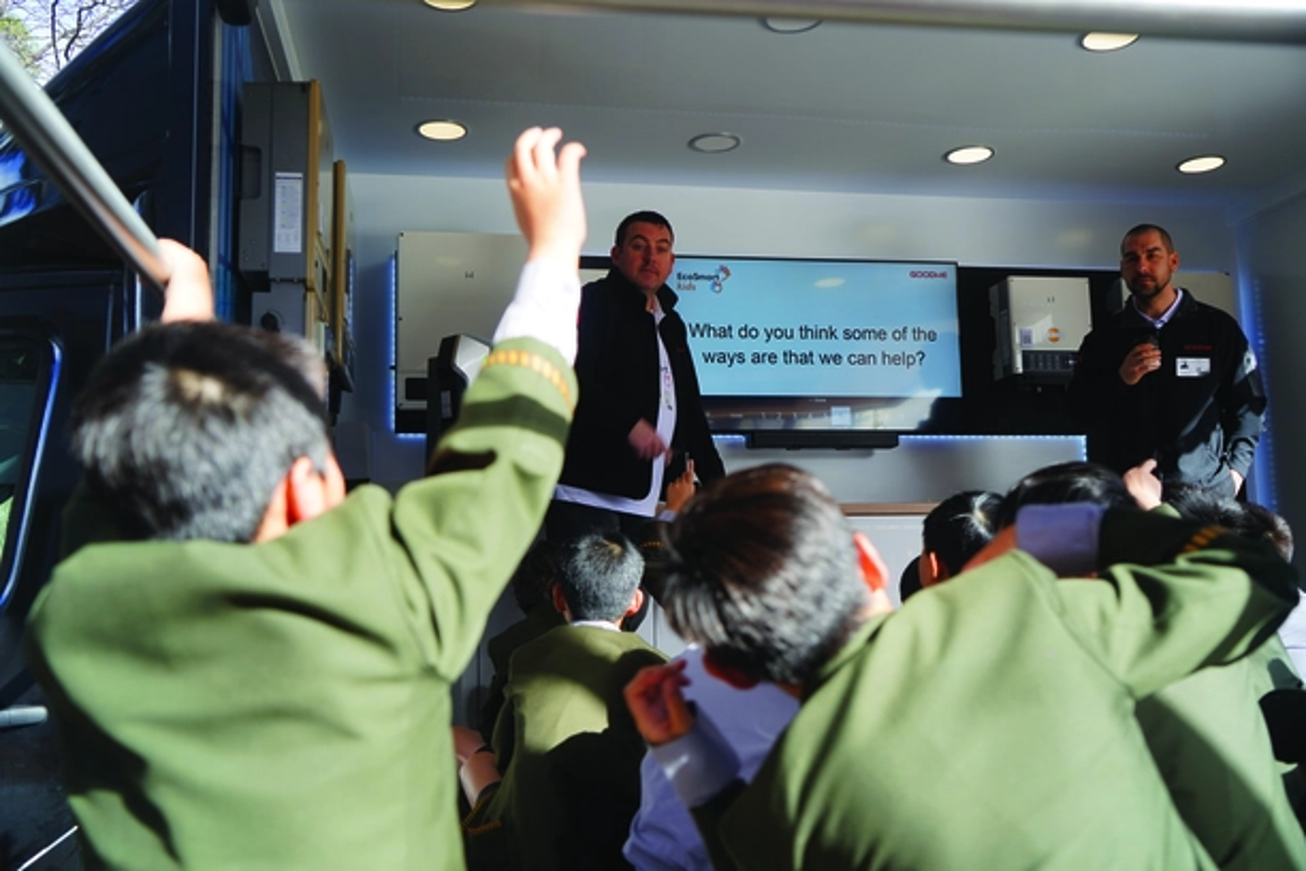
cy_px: 436
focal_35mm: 32
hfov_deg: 58.7
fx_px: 1161
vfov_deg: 41.1
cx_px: 653
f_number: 4
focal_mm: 32
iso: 100
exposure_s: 1/60
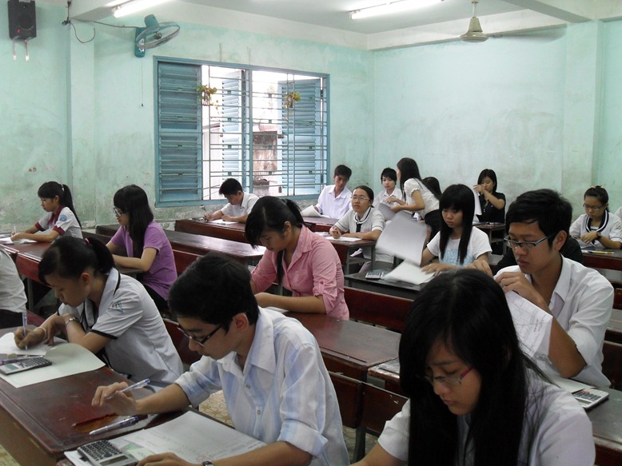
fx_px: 647
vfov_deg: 39.6
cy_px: 239
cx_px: 306
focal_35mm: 36
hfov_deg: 51.4
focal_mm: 6.2
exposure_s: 1/15
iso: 200
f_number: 2.8
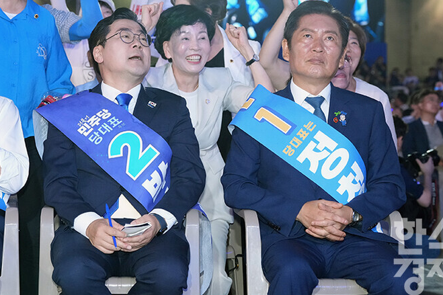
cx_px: 148
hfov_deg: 20.0
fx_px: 1255
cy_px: 93
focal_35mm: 102
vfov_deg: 13.4
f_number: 5
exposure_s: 1/160
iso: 3200
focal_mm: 70
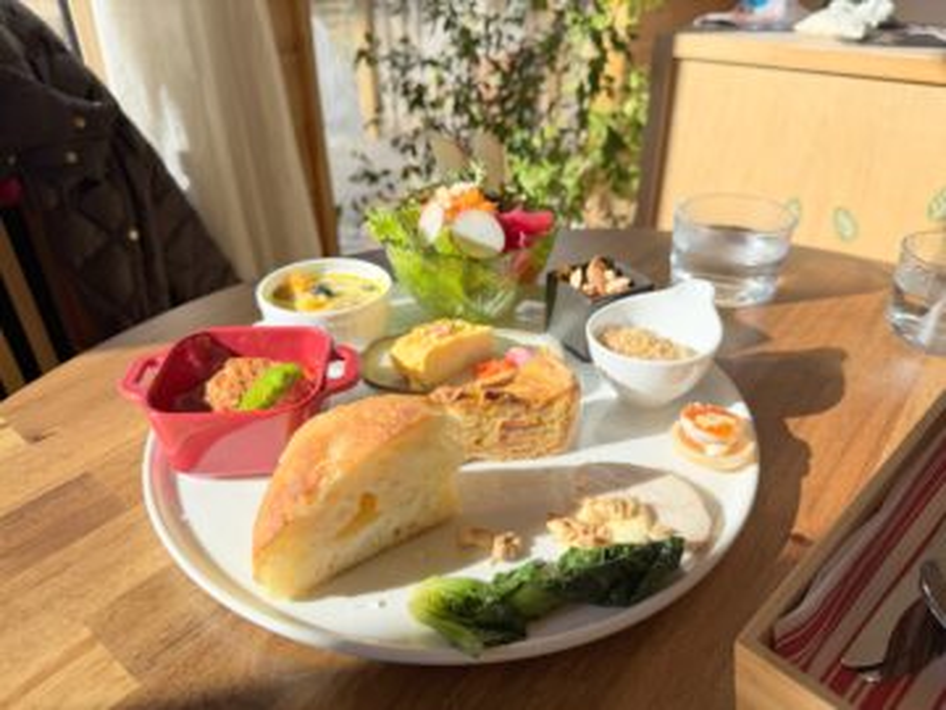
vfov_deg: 56.8
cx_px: 473
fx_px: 656
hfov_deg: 71.6
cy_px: 355
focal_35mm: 24
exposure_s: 1/1727
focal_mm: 6.76
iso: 80
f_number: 1.78
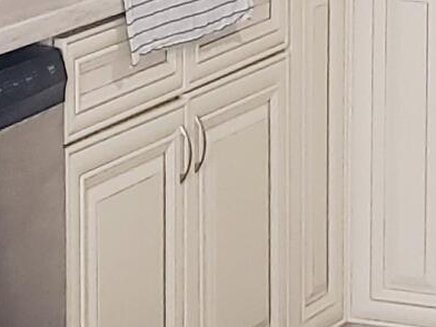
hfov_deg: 9.9
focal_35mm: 199
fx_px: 2506
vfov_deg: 7.4
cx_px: 62
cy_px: -49
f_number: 2.4
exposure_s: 1/60
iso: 200
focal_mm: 4.3
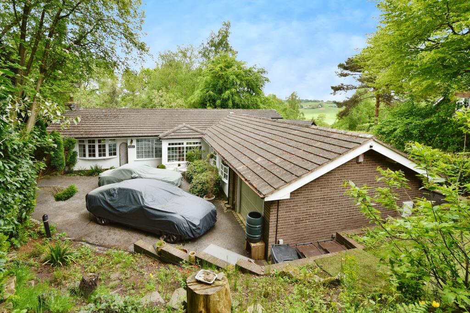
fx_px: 209
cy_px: 156
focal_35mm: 16
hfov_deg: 96.7
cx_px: 235
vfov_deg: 73.8
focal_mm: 16
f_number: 7.1
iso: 400
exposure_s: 1/400
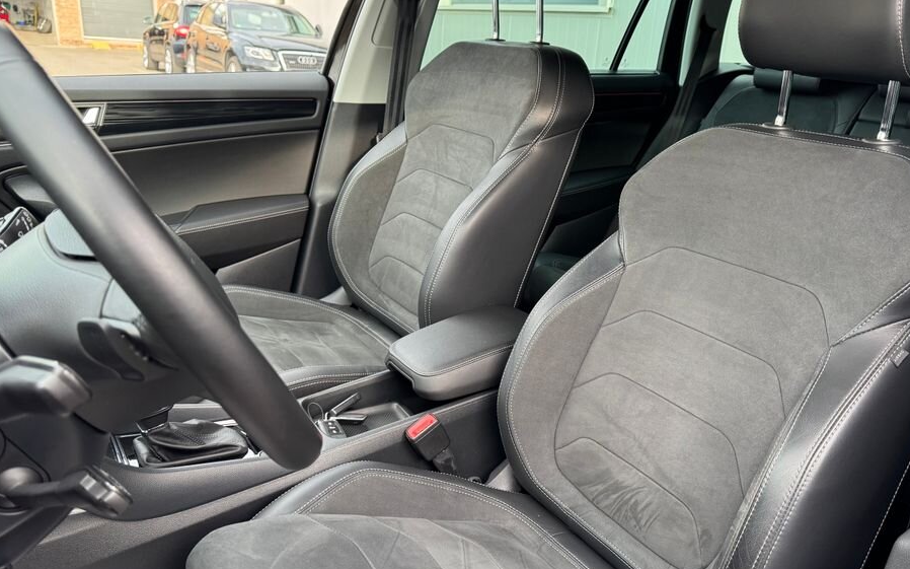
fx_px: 719
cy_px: 307
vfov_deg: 43.1
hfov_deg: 64.4
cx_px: 514
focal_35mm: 29
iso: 200
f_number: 1.78
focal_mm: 6.76
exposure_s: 1/121
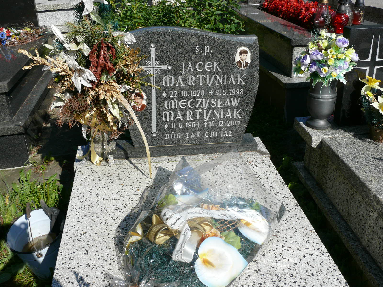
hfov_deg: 52.6
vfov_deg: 40.7
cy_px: 144
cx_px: 192
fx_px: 387
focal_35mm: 35
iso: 100
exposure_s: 1/500
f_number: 6.3
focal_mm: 7.4
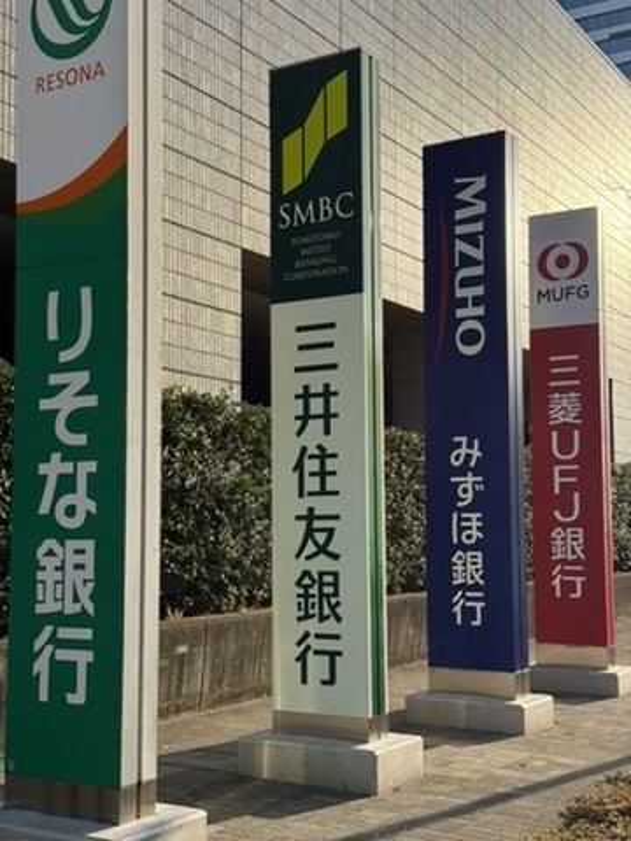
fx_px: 1167
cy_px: 420
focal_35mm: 48
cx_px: 316
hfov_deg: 30.3
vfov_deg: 39.7
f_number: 1.78
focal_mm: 6.76
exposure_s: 1/2667
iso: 80
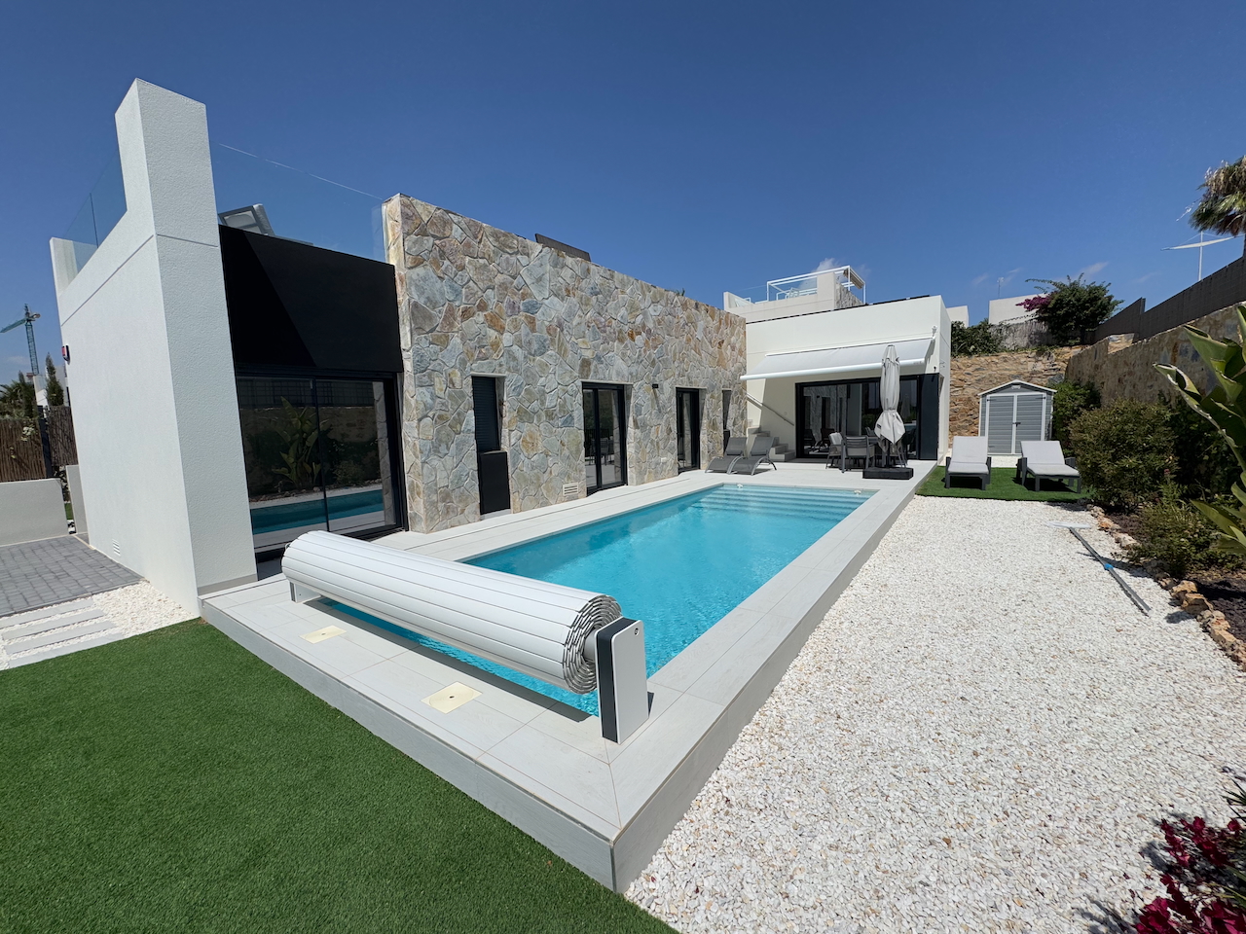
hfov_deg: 102.1
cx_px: 623
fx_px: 504
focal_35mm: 14
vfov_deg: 85.7
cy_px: 467
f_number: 2.2
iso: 40
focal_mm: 2.22
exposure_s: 1/4630
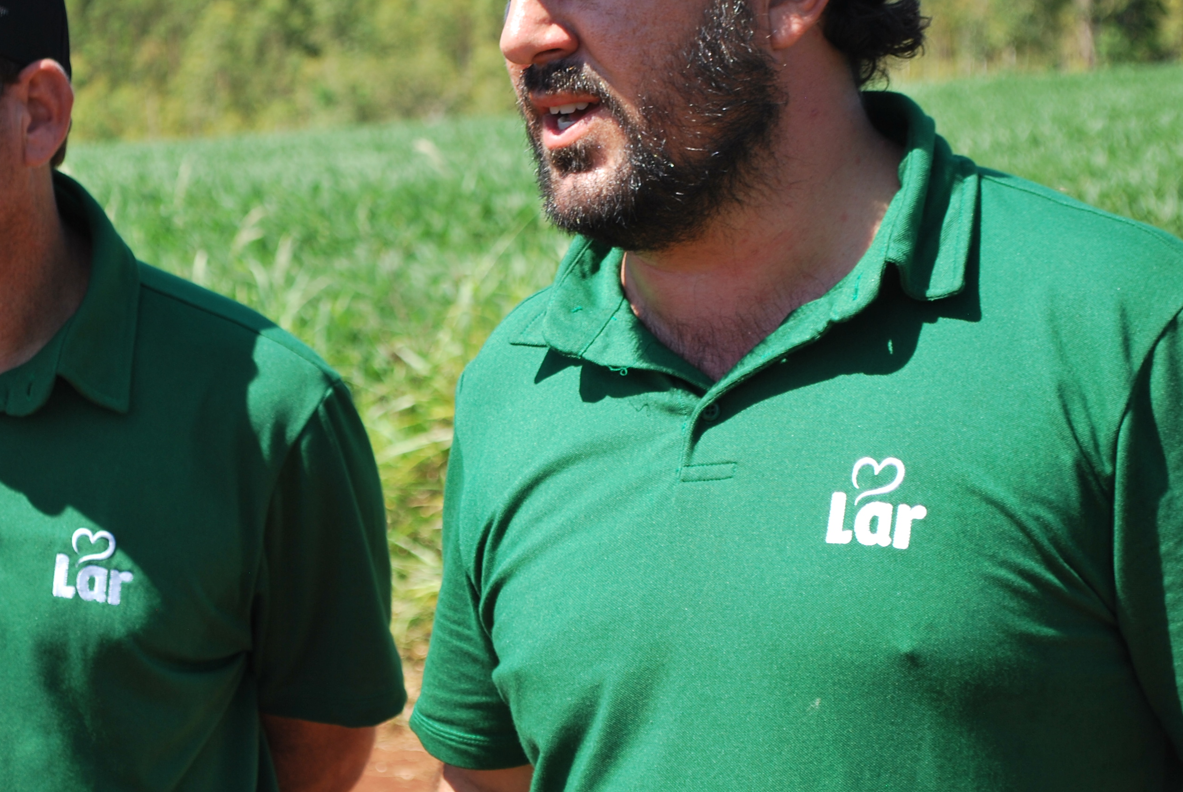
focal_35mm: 115
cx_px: 415
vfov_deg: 11.9
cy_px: 310
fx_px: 3783
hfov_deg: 17.7
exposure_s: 1/160
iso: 100
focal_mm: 50
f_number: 6.3
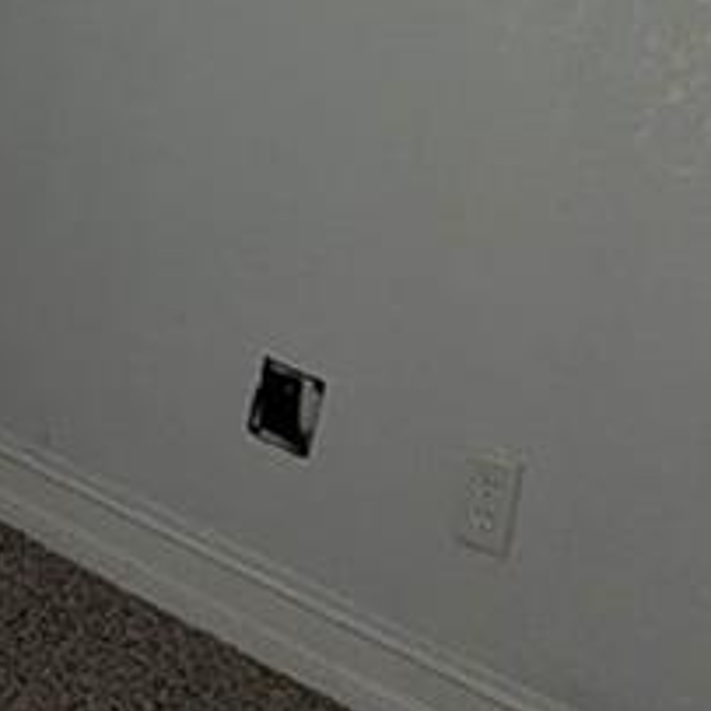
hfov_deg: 13.8
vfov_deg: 15.7
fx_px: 2579
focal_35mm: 111
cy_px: 221
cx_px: -609
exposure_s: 1/392
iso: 36
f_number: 2.2
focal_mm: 2.35
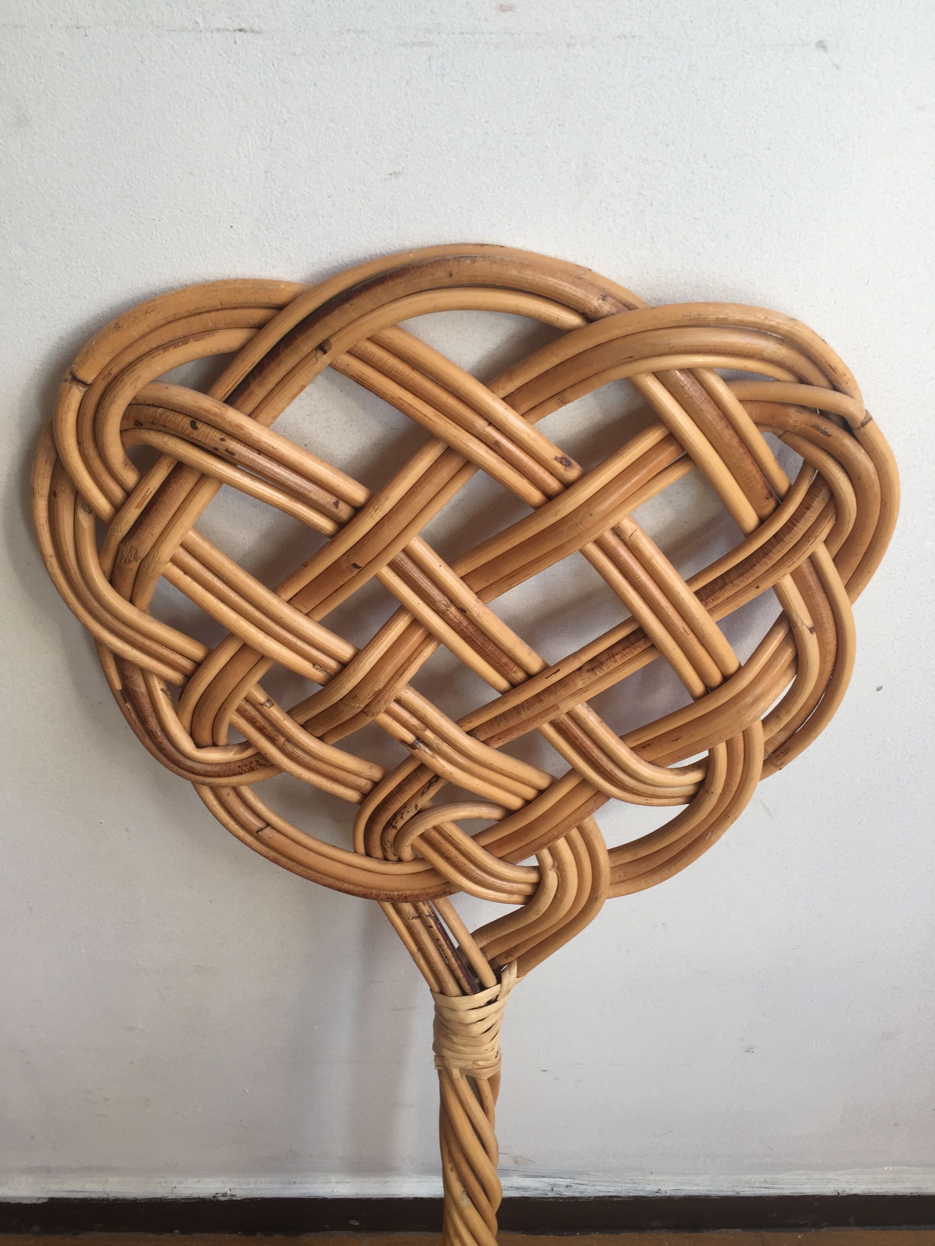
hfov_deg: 48.2
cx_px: 468
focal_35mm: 29
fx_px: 1044
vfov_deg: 61.7
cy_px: 623
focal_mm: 4.15
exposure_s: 1/50
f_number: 2.2
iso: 40
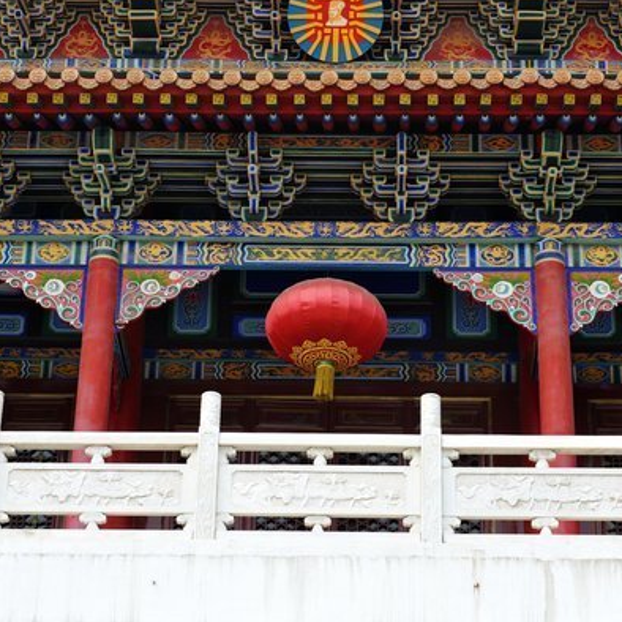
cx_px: 309
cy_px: 289
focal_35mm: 110
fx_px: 2236
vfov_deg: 15.8
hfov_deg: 15.8
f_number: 8
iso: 200
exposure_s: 1/250
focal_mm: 85
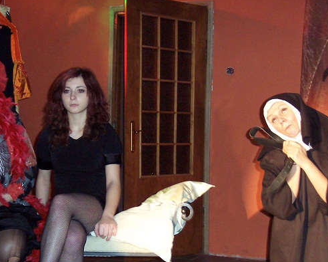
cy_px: 161
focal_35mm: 68
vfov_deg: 22.5
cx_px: 133
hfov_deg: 27.8
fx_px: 660
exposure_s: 1/45
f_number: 3
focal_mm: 7.8
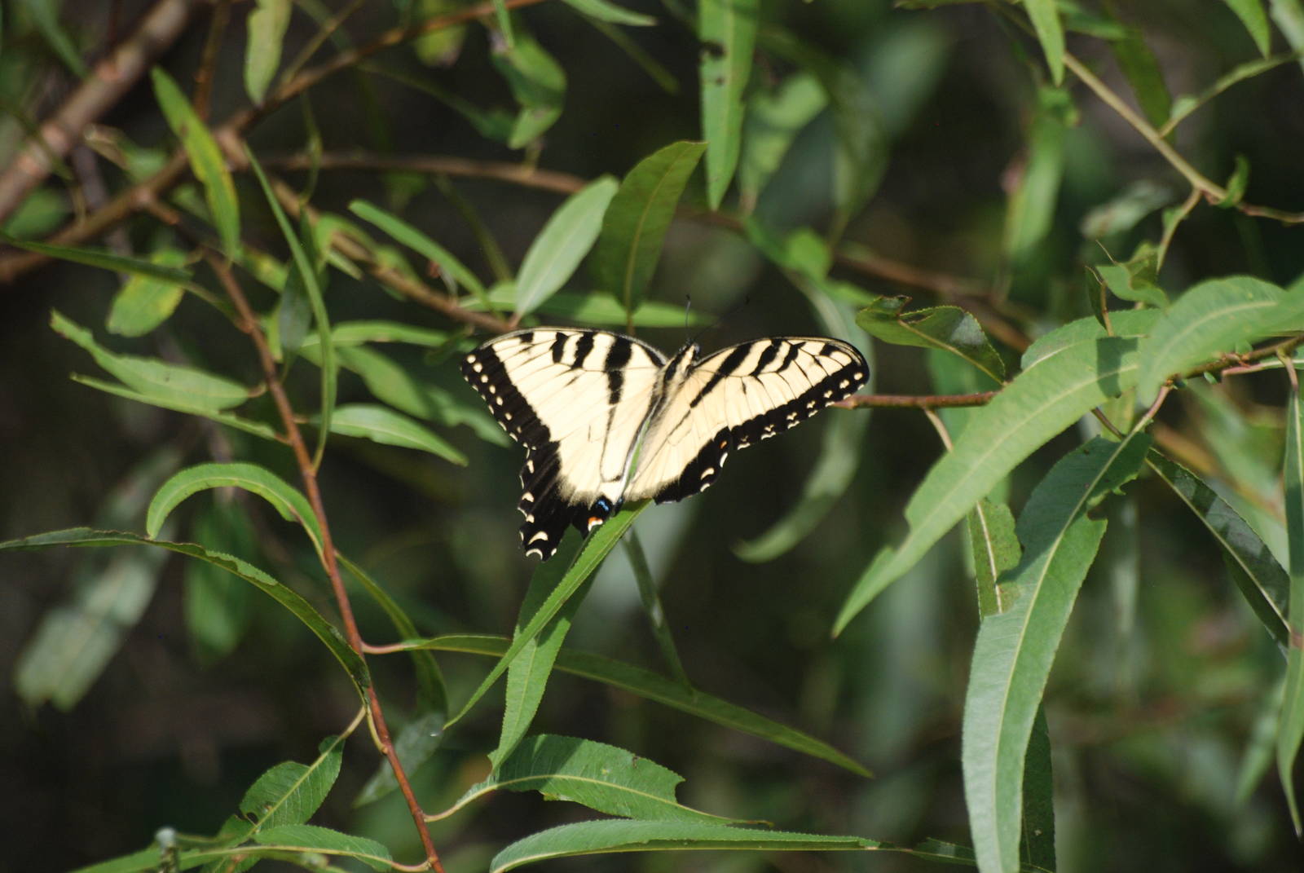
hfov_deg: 4.6
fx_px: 16319
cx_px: 652
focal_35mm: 450
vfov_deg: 3.1
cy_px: 436
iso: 400
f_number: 5.6
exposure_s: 1/500
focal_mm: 300
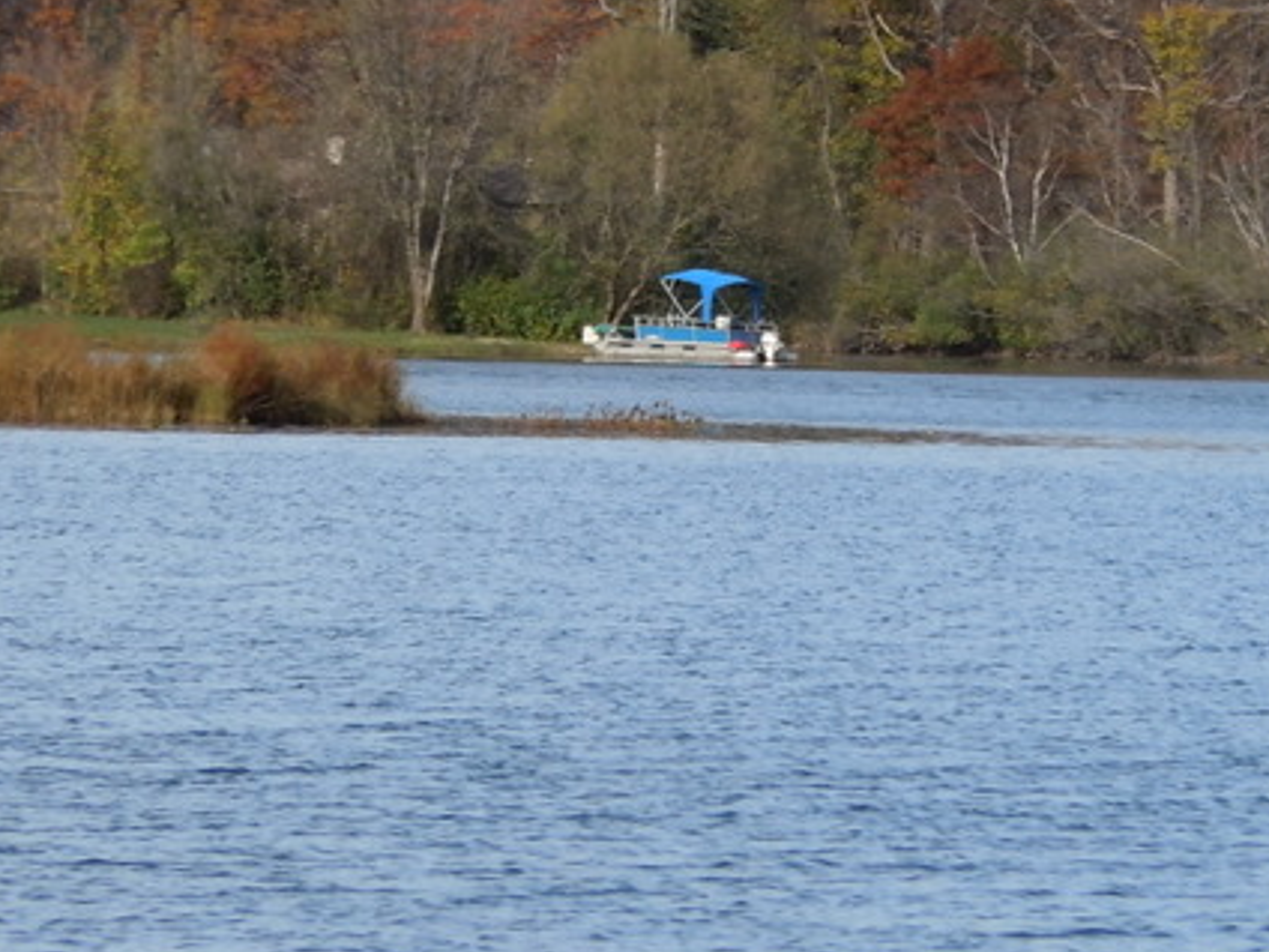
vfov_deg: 4.0
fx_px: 13564
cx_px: 781
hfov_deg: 5.4
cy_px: 287
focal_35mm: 370
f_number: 5.6
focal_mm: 35
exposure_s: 1/320
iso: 100
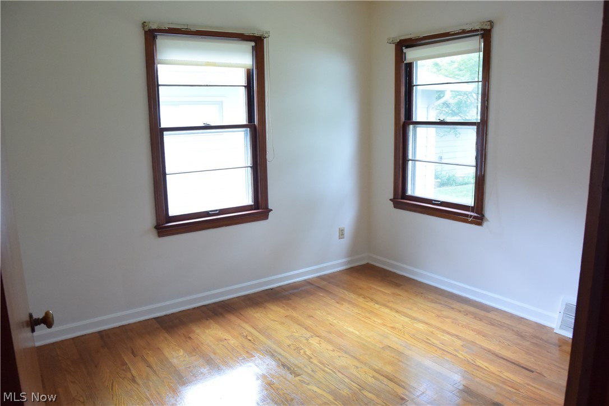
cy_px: 203
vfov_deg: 47.9
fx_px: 457
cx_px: 304
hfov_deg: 67.4
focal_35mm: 27
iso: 1000
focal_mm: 10
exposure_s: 1/60
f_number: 3.5
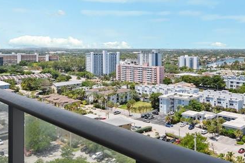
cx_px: 114
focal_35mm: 34
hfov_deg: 55.8
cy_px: 54
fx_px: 231
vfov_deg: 38.3
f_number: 8
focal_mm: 14
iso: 200
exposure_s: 1/400
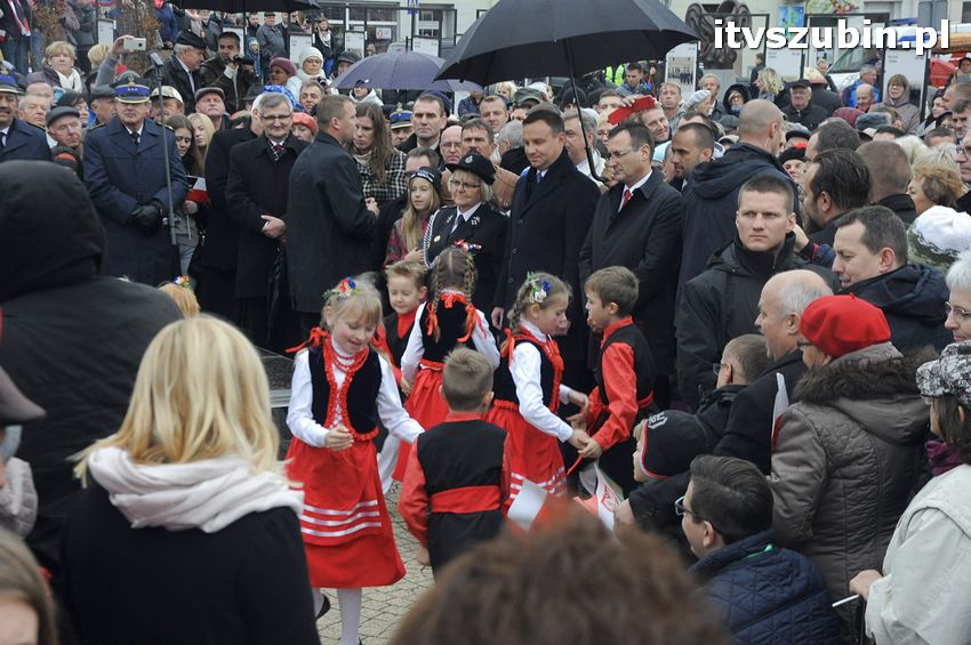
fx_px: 1819
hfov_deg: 29.9
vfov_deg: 20.1
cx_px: 486
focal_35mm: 68
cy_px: 322
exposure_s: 1/200
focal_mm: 45
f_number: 7.1
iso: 800
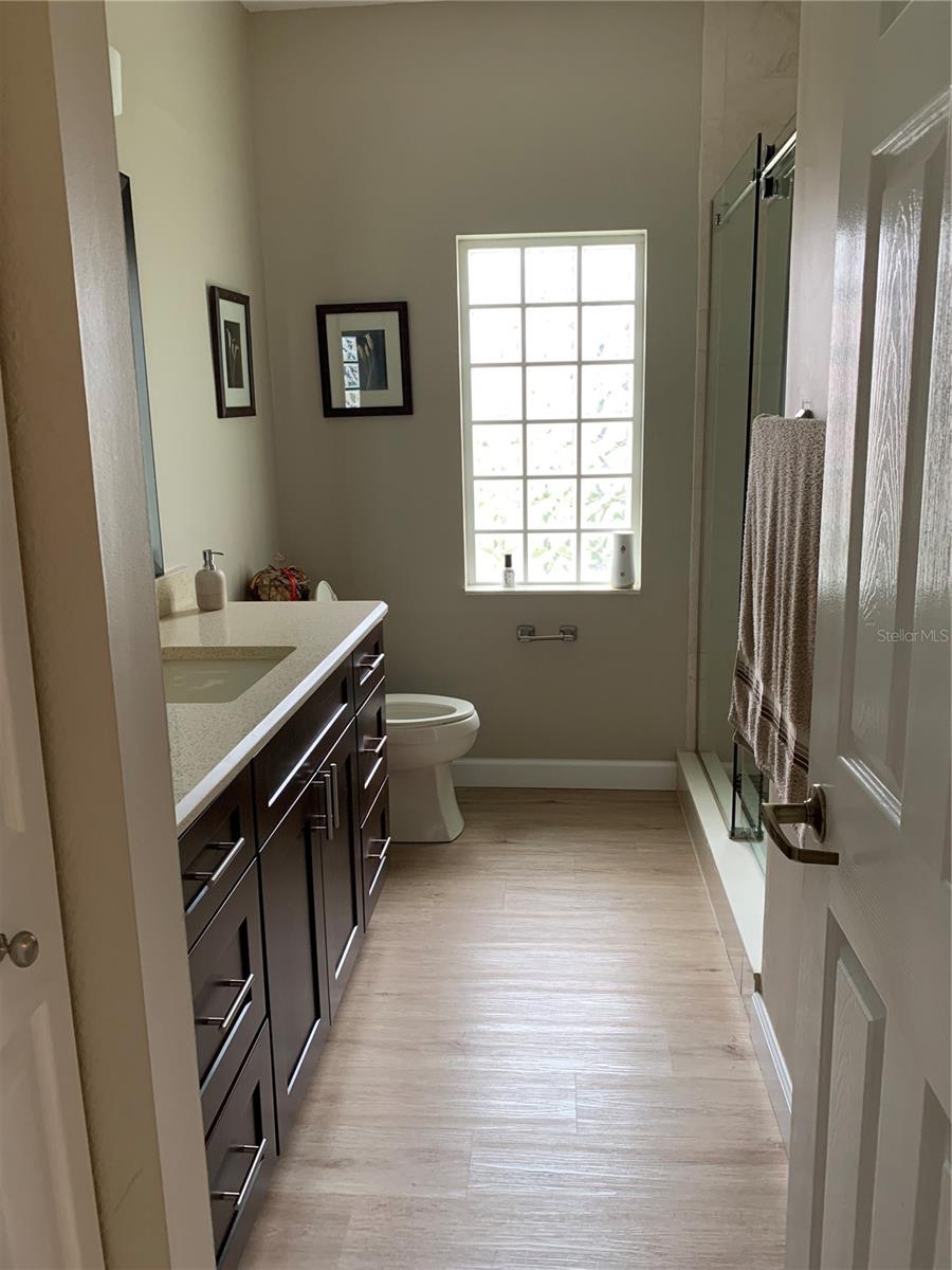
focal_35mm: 26
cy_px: 635
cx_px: 476
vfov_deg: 67.3
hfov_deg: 53.1
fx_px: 953
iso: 125
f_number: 1.8
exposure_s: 1/60
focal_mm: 4.25
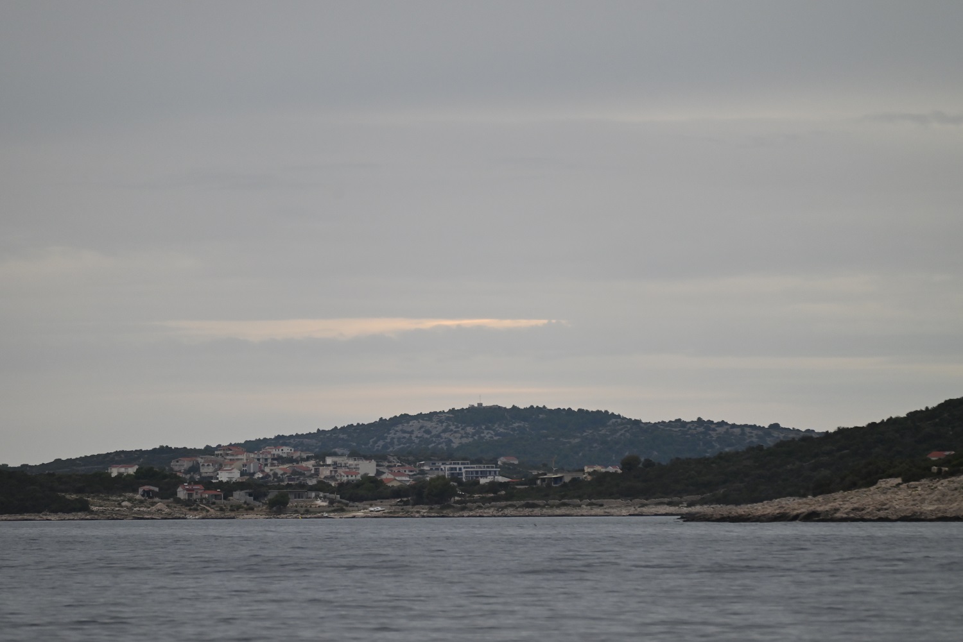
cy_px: 321
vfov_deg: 4.6
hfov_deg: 6.9
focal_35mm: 300
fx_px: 8027
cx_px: 482
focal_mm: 300
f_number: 5.6
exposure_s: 1/500
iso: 1000
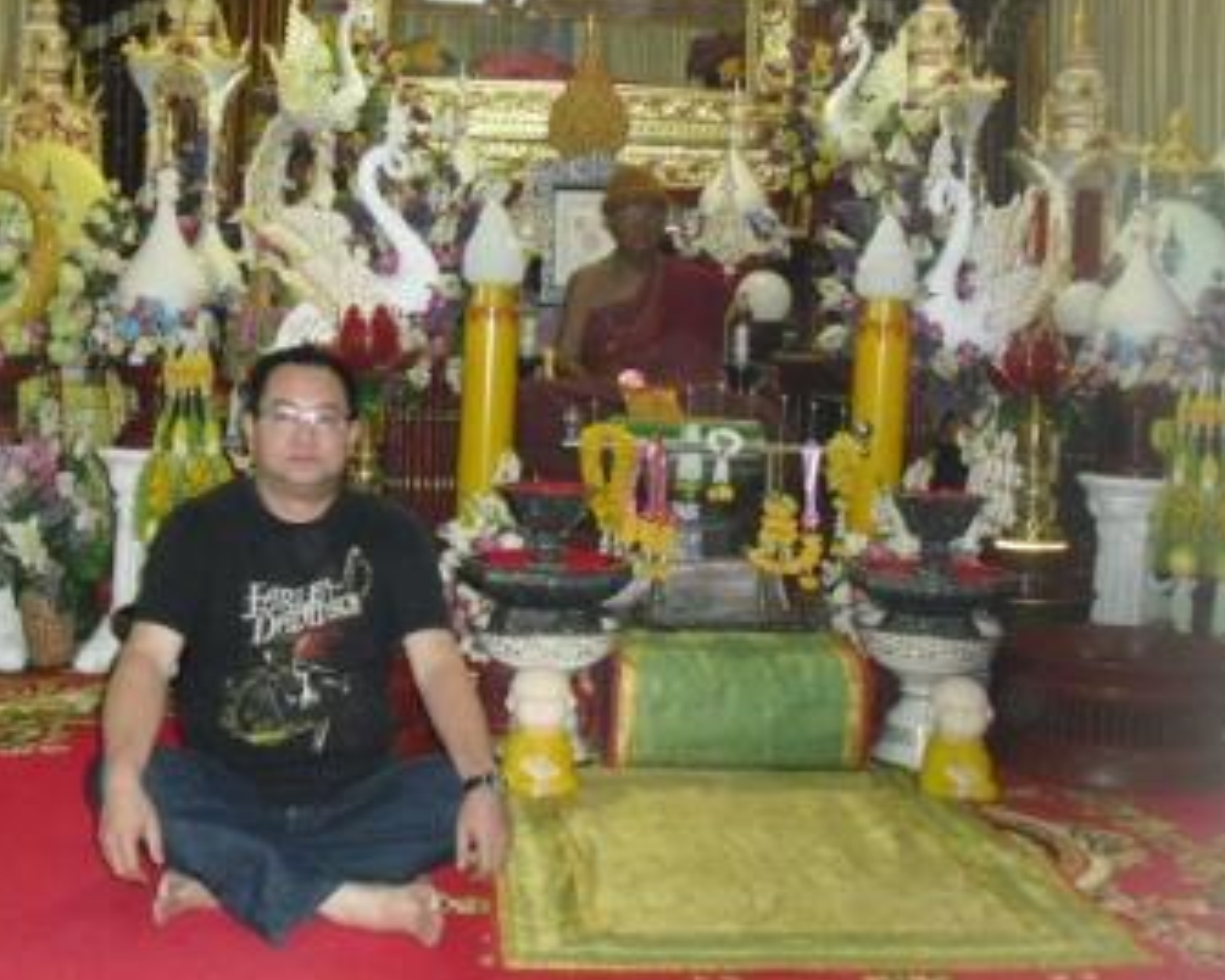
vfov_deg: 32.0
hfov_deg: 39.2
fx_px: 1704
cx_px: 431
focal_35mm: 47
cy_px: 395
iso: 400
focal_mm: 6.3
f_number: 3.1
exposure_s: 1/60
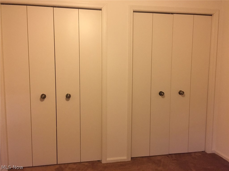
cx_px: 114
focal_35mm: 29
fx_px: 192
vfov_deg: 48.2
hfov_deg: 61.7
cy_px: 86
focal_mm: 4.15
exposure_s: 1/30
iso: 125
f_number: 2.2
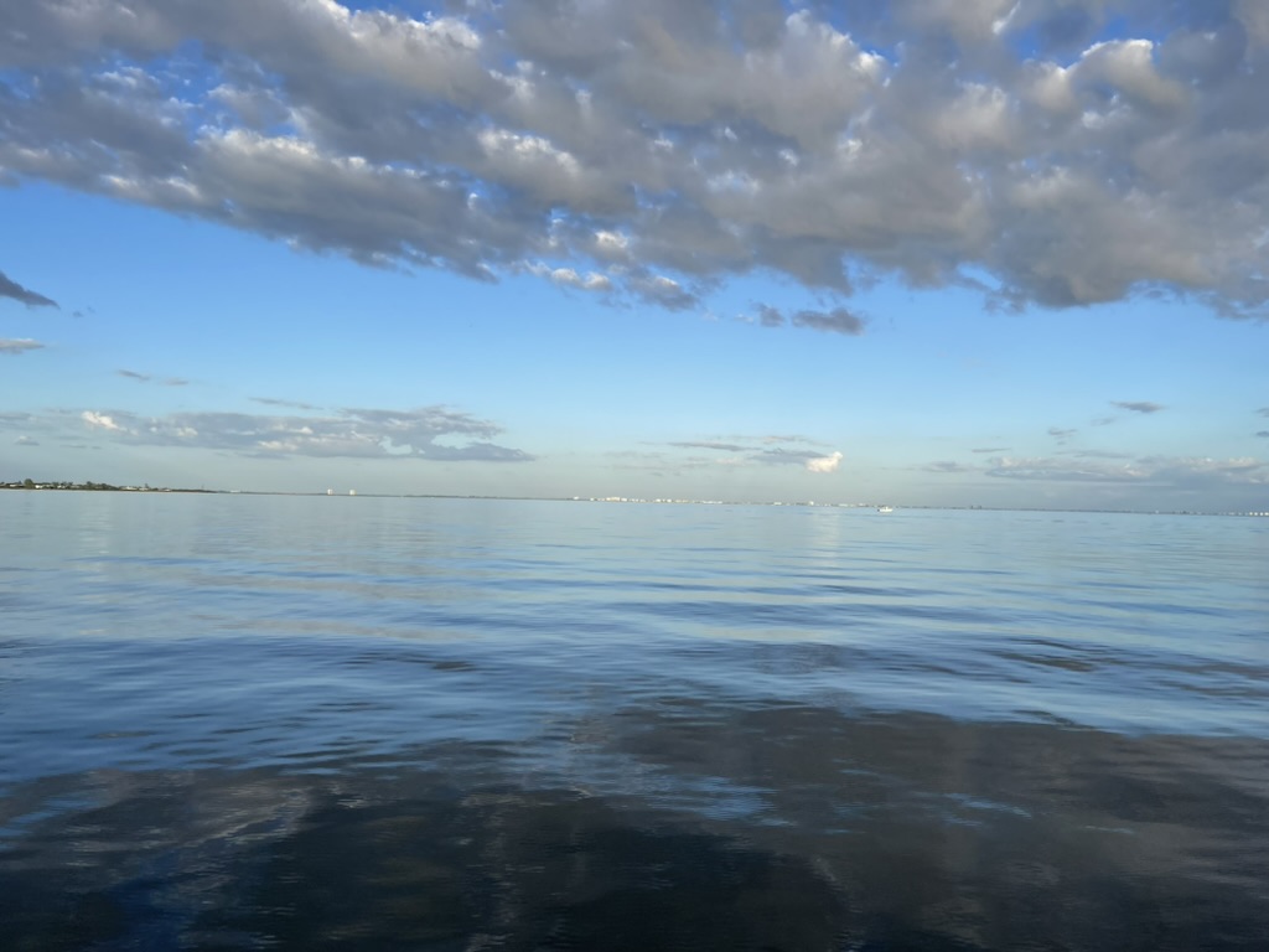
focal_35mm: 26
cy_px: 476
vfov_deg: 53.1
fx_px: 953
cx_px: 634
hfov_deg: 67.3
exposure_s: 1/2924
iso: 32
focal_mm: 5.1
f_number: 1.6
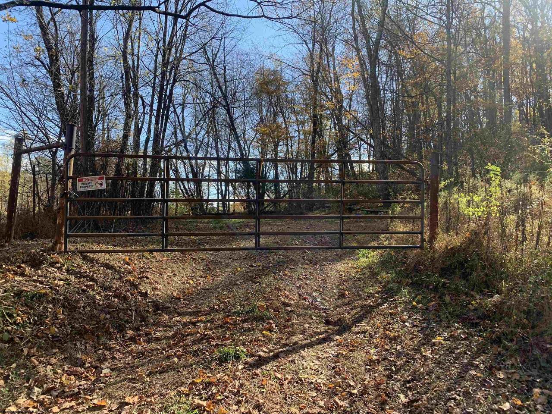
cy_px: 207
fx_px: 415
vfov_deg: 53.1
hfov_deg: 67.3
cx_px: 276
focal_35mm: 26
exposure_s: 1/374
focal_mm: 4.25
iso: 25
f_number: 1.8
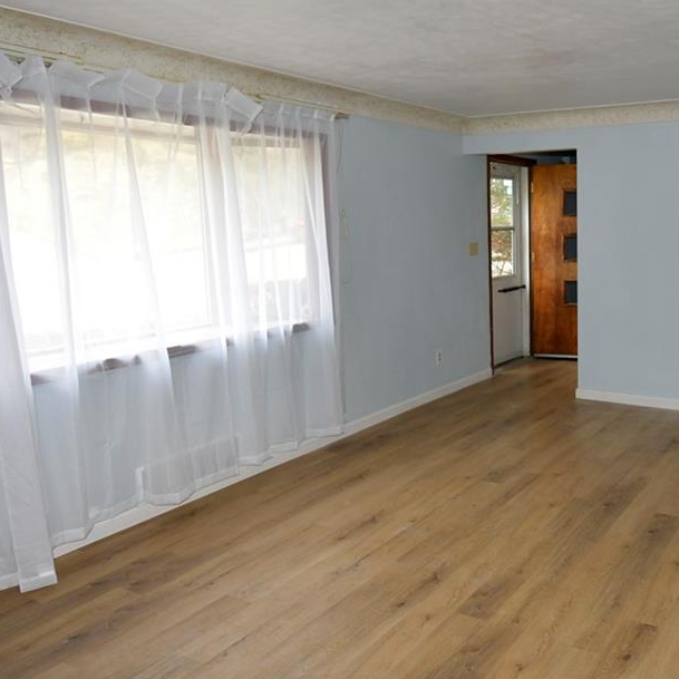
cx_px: 523
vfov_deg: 53.9
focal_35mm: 30
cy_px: 302
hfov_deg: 51.3
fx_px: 666
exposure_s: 1/200
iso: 800
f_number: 3.2
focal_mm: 14
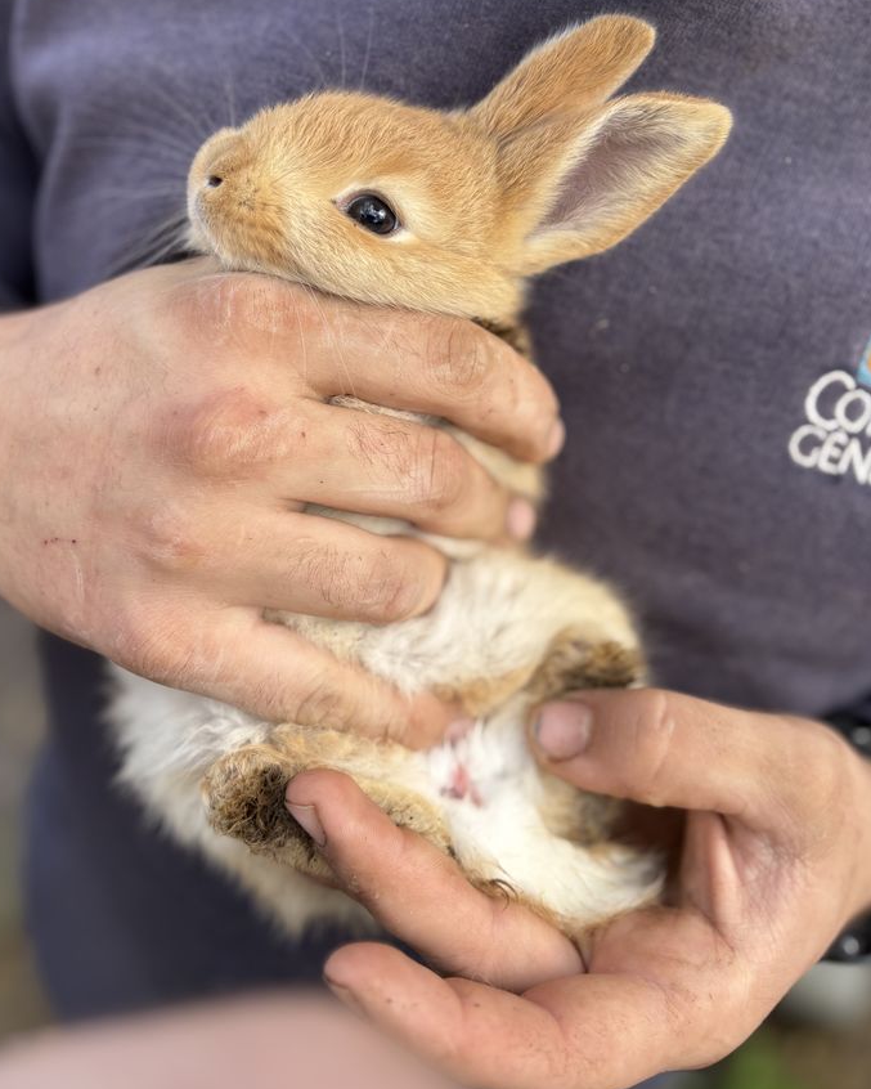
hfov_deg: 48.5
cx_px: 409
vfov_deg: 58.6
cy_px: 481
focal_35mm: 30
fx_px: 967
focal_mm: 5.96
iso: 40
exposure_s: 1/220
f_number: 1.6
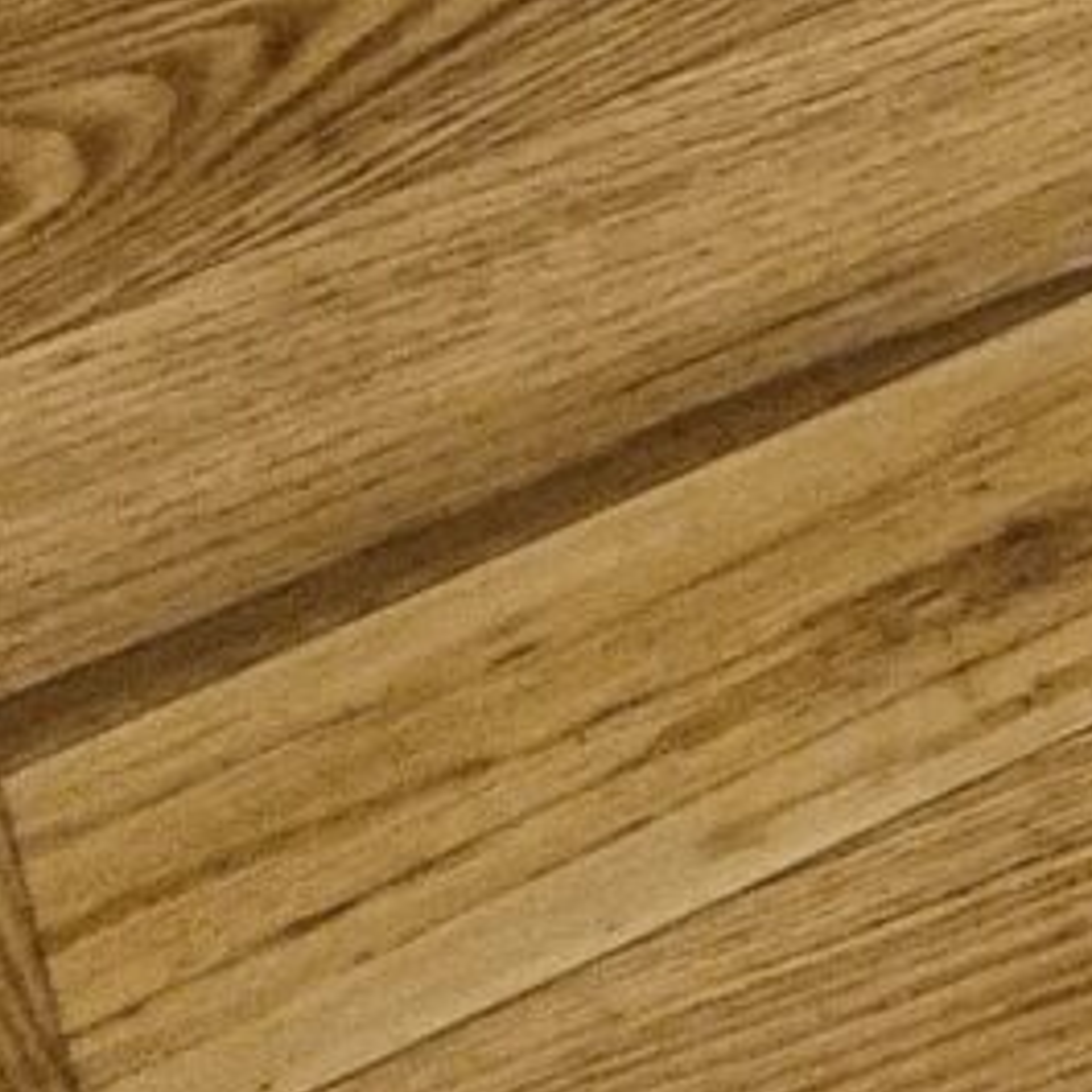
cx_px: 3816
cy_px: -2773
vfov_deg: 6.7
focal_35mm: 222
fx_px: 7923
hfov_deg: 6.7
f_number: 1.8
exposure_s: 1/25
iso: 640
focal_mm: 5.4
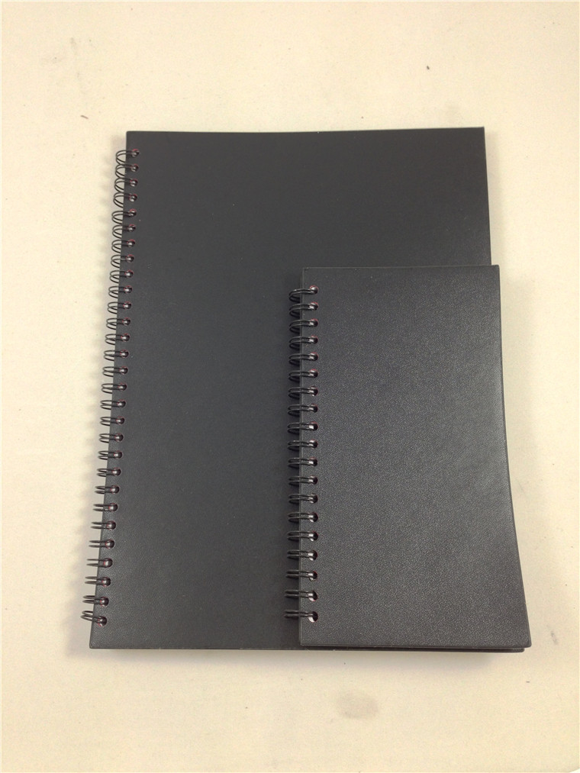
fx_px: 737
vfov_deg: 55.3
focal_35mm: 33
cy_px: 386
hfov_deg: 43.0
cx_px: 290
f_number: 2.4
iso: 64
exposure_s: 1/20
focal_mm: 4.12
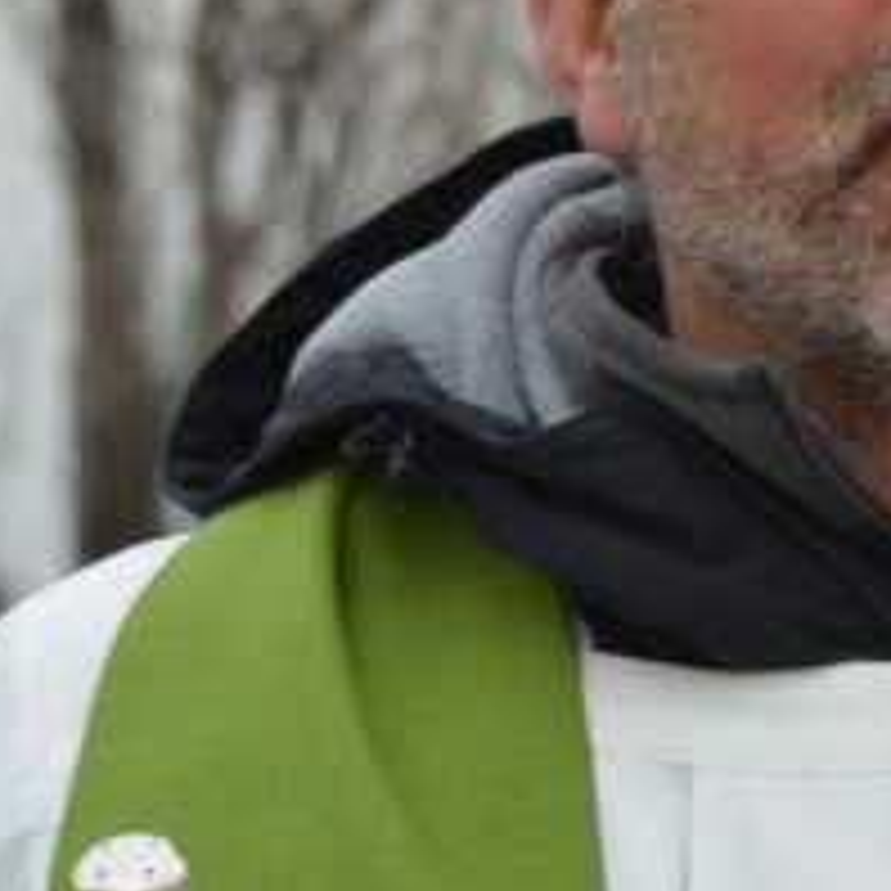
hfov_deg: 2.1
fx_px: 23763
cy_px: 198
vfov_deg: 2.1
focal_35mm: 816
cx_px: 896
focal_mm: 200
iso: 1250
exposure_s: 1/160
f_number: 16
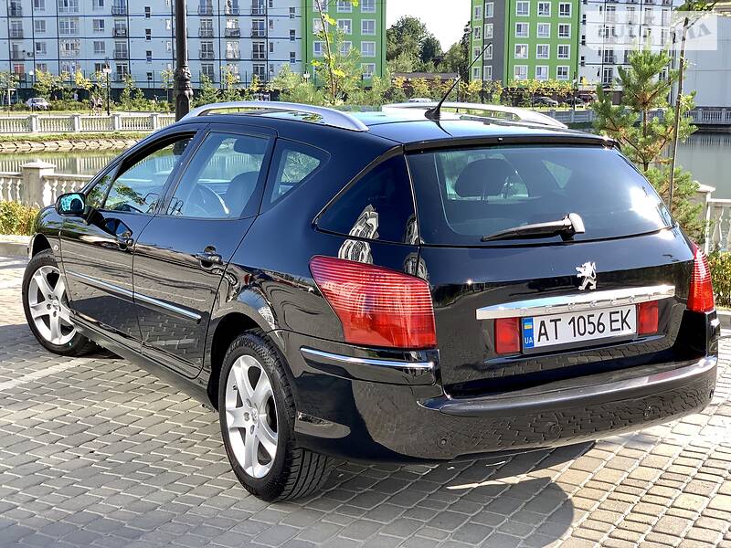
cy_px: 274
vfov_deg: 28.0
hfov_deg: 36.8
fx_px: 1098
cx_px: 366
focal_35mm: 52
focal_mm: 6
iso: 16
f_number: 2.4
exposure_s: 1/199
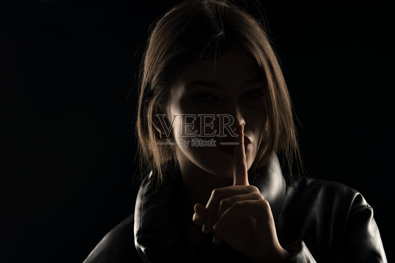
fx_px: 988
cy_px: 132
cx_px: 198
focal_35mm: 90
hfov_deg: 22.6
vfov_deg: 15.2
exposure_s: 1/100
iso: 100
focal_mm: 90
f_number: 9
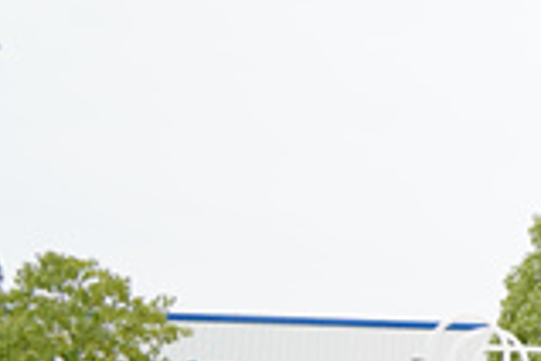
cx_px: 1194
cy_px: 536
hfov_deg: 10.9
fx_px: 2494
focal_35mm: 166
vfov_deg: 8.1
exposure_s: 1/800
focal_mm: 33
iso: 100
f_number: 3.2
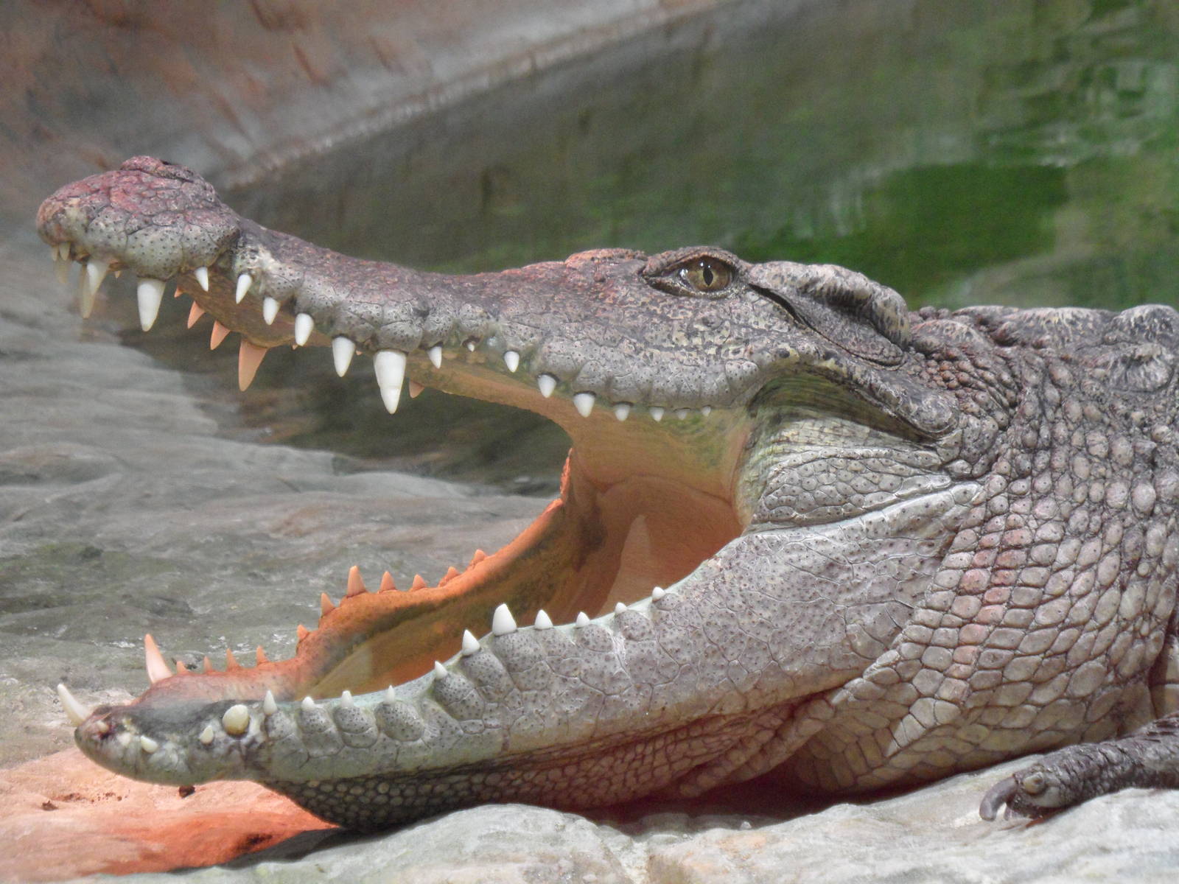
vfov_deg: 14.8
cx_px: 590
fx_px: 3406
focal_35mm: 100
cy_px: 442
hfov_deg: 19.6
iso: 400
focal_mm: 16.3
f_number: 4.4
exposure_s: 1/10
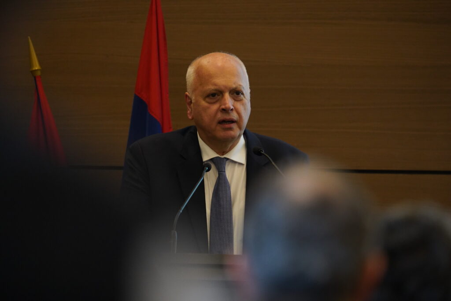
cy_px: 150
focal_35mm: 373
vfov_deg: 3.7
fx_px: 4674
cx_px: 226
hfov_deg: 5.5
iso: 6400
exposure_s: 1/200
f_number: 6.3
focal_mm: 373.1
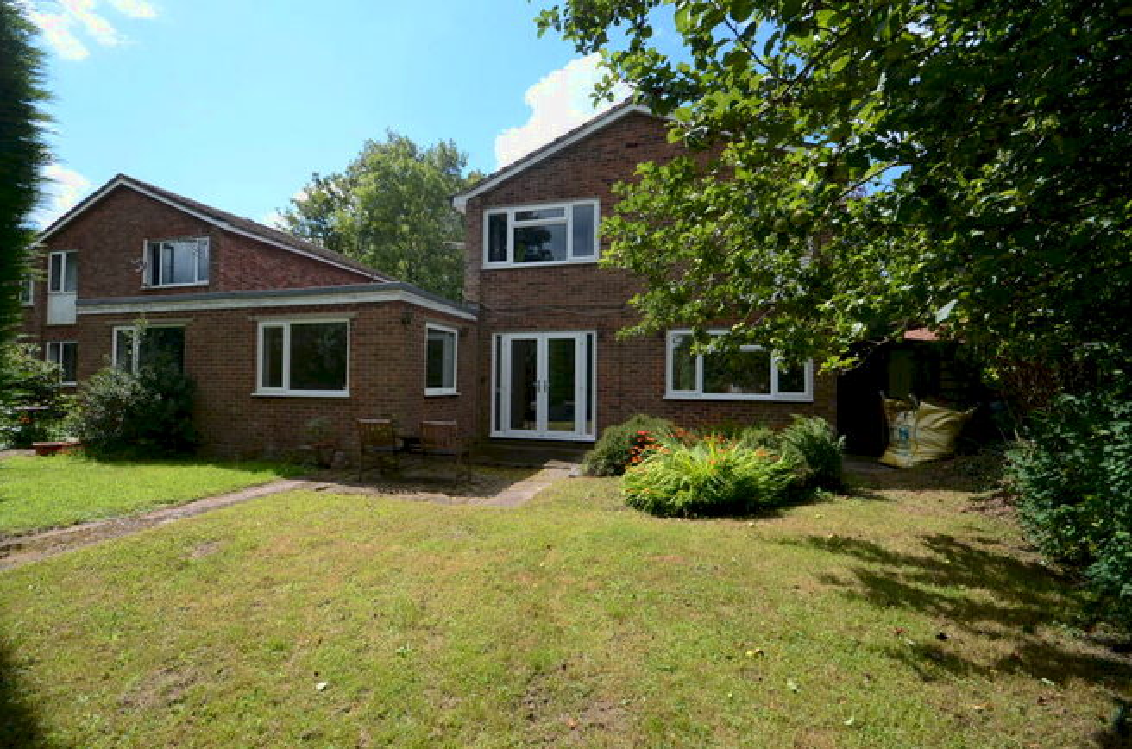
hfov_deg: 96.8
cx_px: 535
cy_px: 358
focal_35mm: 16
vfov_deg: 73.4
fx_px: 502
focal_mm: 10
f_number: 7.1
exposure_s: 1/200
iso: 100
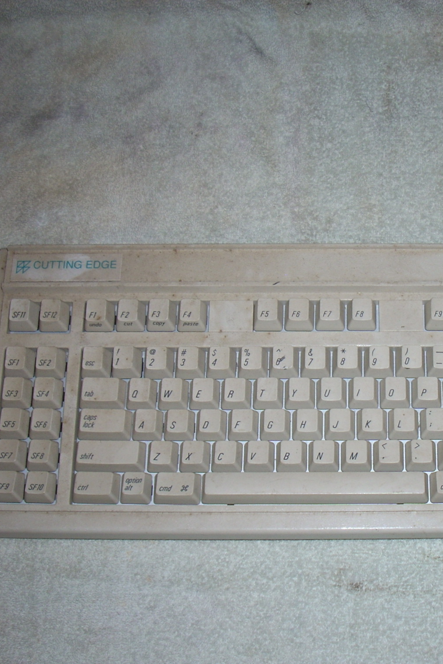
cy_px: 335
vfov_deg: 38.2
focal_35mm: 52
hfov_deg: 25.5
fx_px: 960
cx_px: 360
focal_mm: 6.2
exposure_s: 1/60
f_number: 2.8
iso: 64
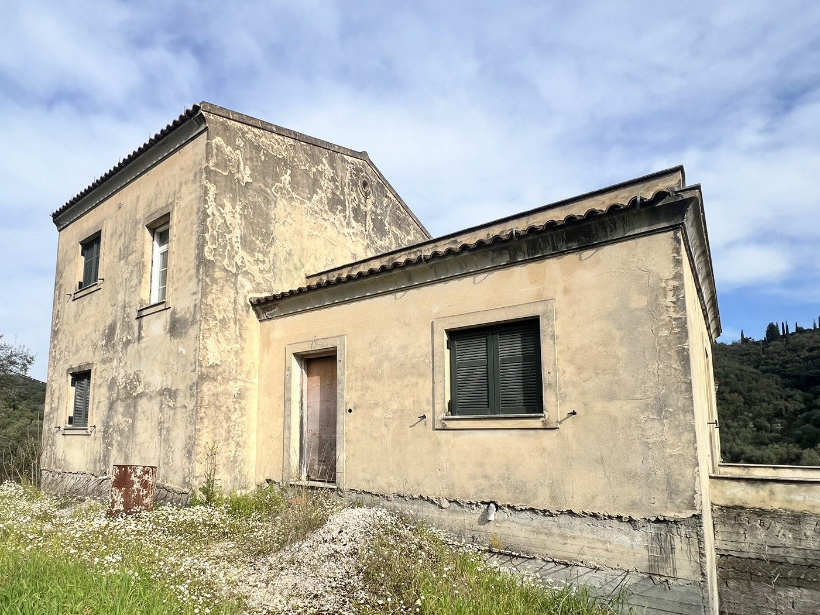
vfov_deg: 67.6
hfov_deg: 83.9
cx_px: 341
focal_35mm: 19
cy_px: 385
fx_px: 450
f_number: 1.8
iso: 32
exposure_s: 1/1575
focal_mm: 1.57
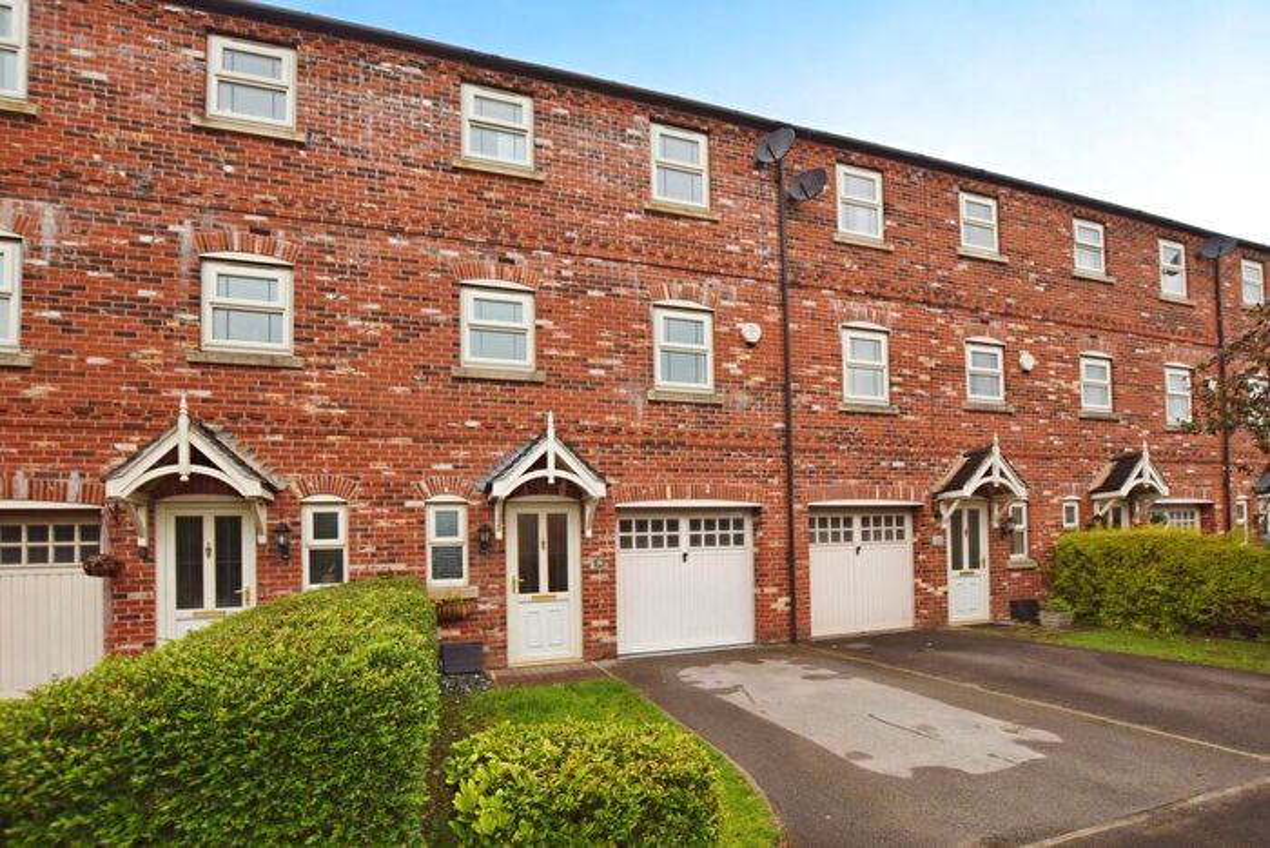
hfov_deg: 100.4
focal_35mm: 15
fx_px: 529
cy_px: 424
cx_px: 635
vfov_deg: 77.4
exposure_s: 1/160
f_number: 6.3
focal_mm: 10
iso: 100
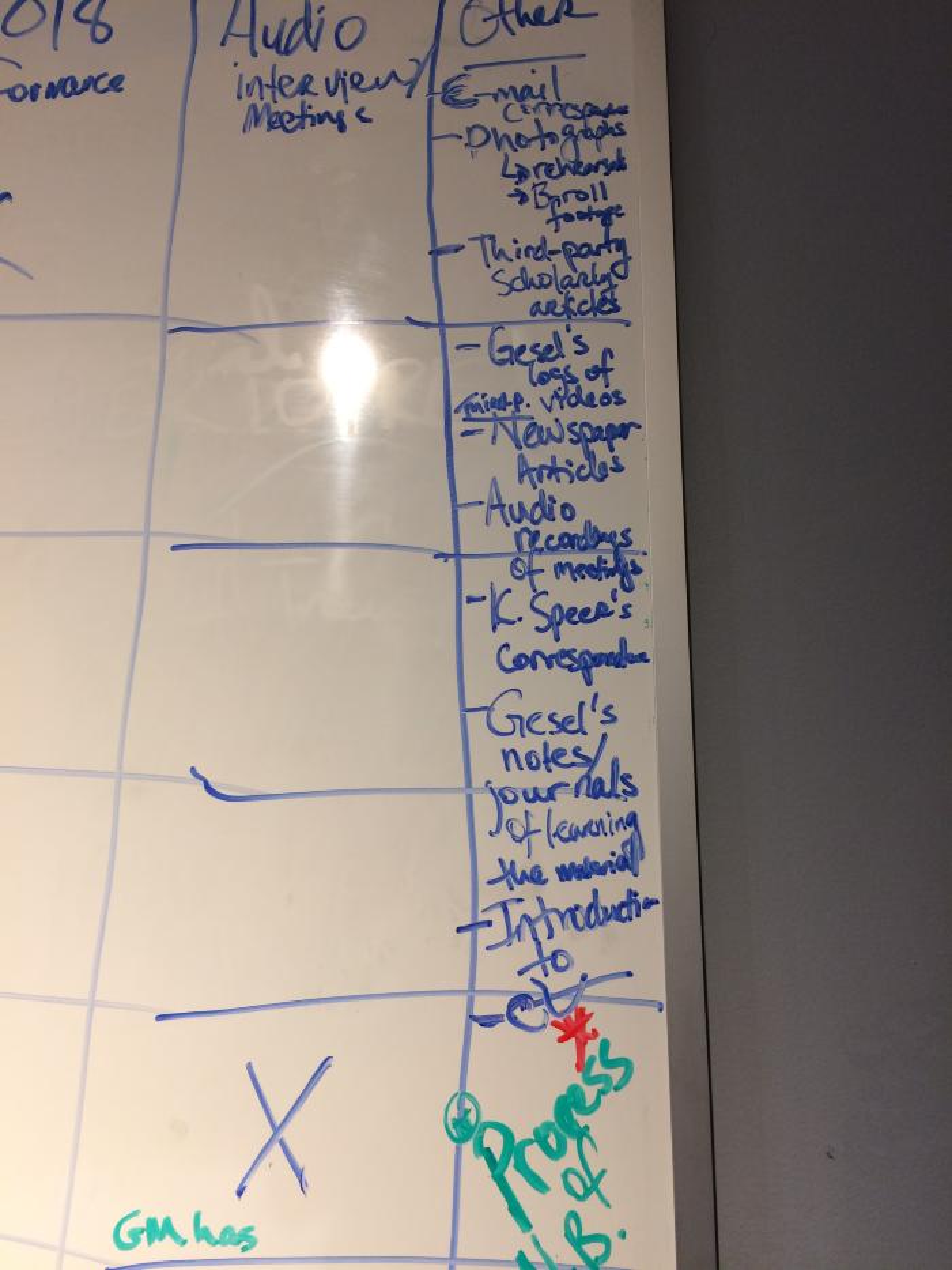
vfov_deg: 61.7
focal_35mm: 29
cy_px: 635
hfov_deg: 48.2
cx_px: 476
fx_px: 1063
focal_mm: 4.15
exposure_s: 1/30
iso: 80
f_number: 2.2
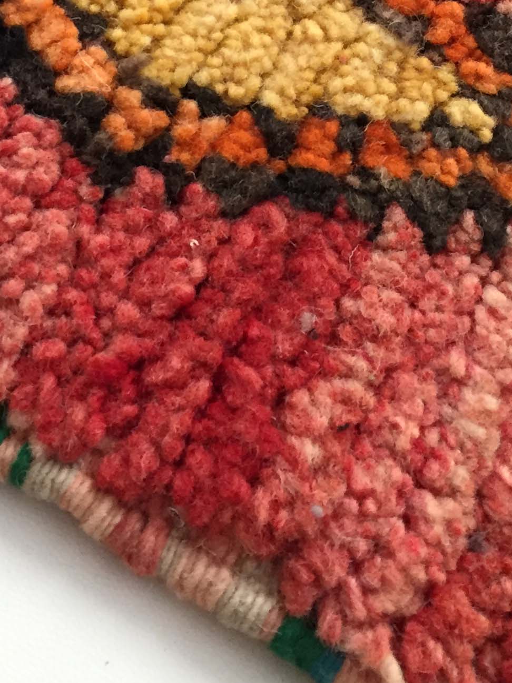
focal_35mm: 73
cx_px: 240
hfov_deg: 20.2
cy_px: -101
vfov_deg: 24.6
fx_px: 1440
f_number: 2.2
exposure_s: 1/33
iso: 200
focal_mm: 4.15
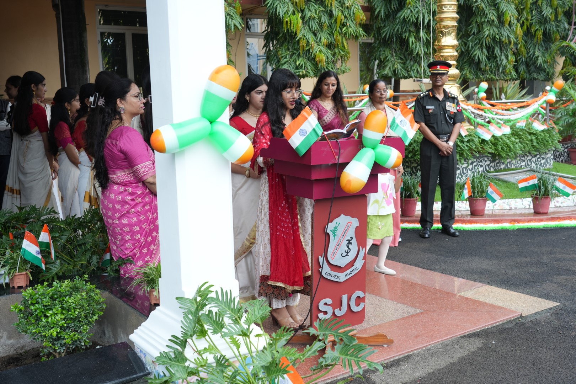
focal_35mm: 40
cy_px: 192
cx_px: 288
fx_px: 640
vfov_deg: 33.4
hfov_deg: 48.5
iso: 400
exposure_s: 1/250
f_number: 5.6
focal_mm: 40
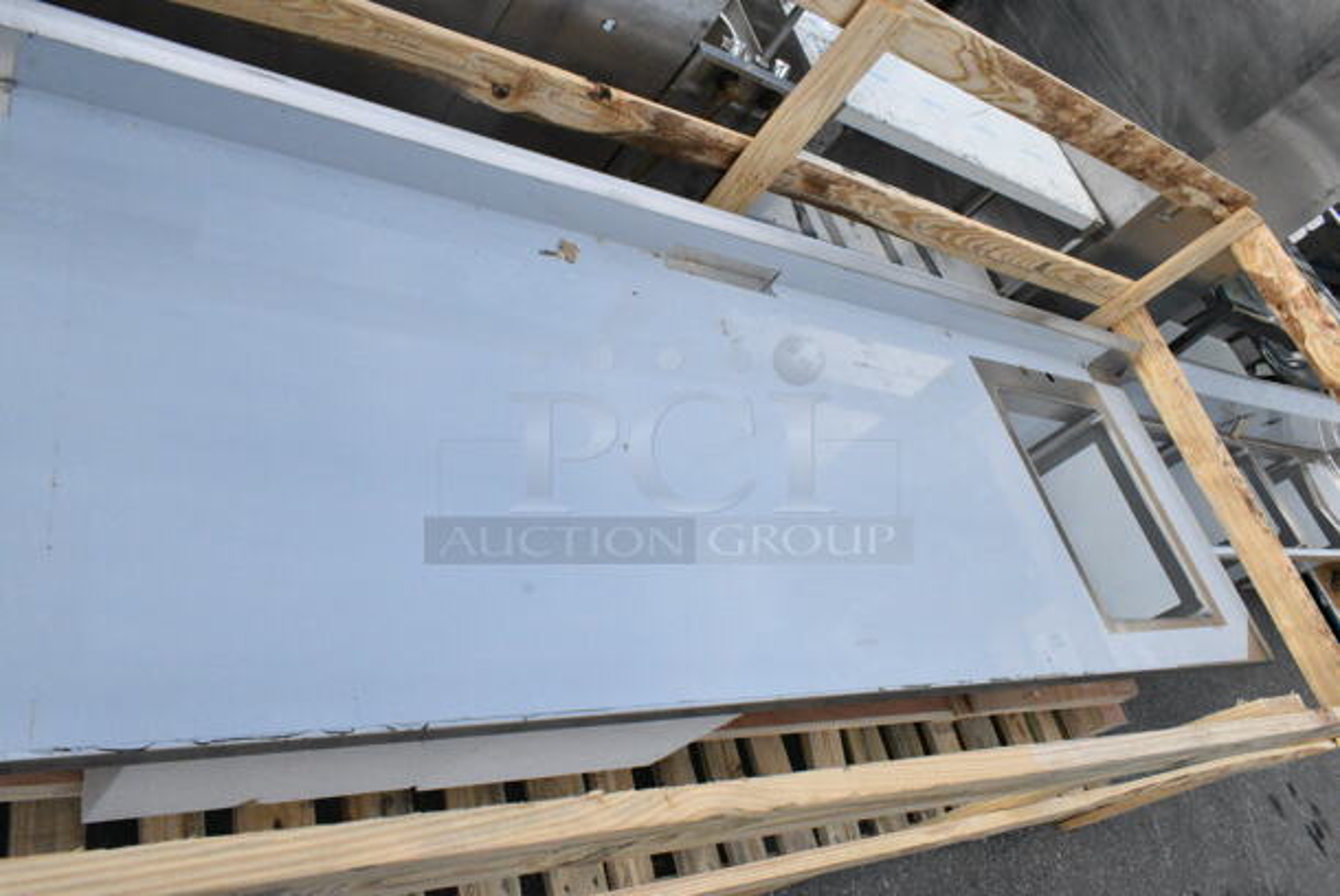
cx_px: 670
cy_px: 448
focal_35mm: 27
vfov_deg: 48.0
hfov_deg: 67.3
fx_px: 1006
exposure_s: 1/1250
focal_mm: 18
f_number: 18
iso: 6400
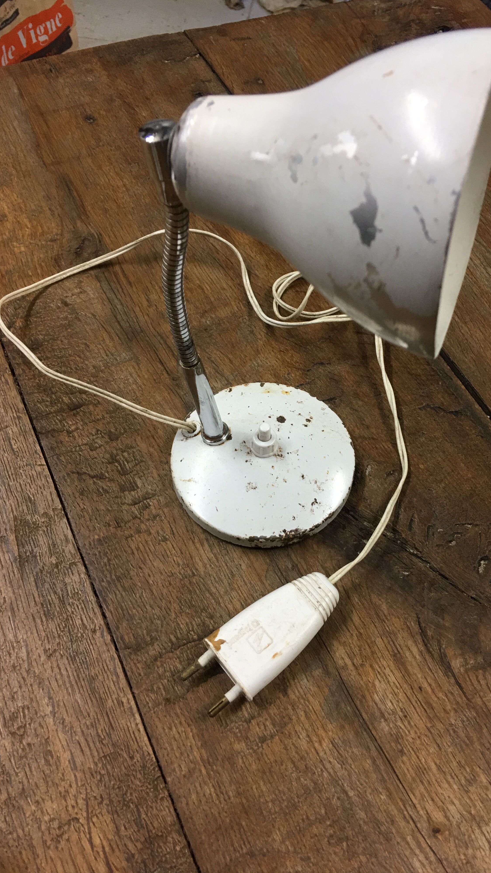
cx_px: 310
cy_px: 433
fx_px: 741
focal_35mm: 32
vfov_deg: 61.0
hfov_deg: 36.4
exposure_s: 1/17
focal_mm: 4.15
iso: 40
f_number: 2.2
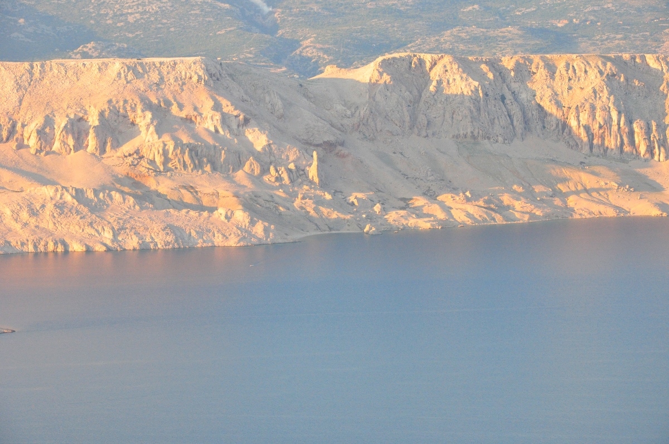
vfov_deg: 8.7
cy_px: 222
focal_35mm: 158
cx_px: 334
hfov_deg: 13.1
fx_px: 2923
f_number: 11
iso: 1250
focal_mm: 105
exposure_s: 1/400
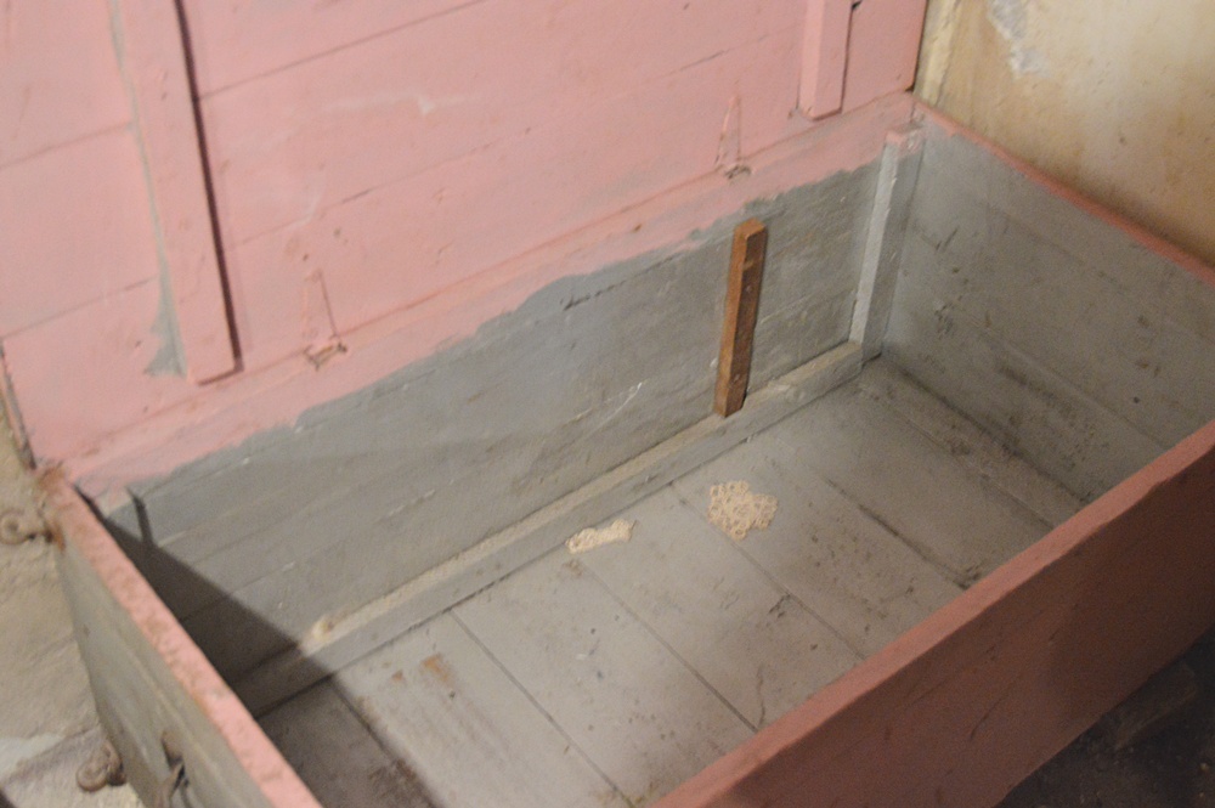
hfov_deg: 42.4
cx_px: 608
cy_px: 404
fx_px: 1568
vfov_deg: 28.9
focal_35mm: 46
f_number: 4.2
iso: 3200
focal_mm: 31
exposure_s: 1/8
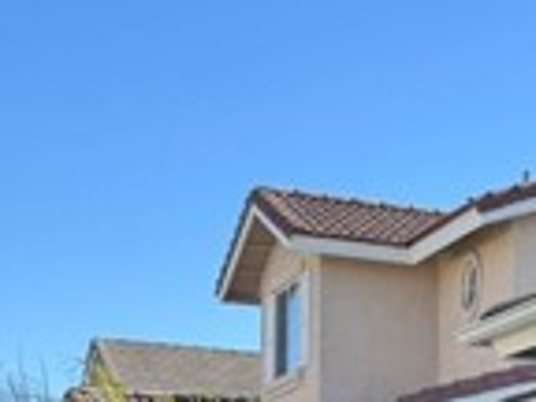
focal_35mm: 107
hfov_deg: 15.8
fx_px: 1657
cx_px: 953
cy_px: 596
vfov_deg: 13.1
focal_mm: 6.76
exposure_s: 1/1366
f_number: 1.78
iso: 80
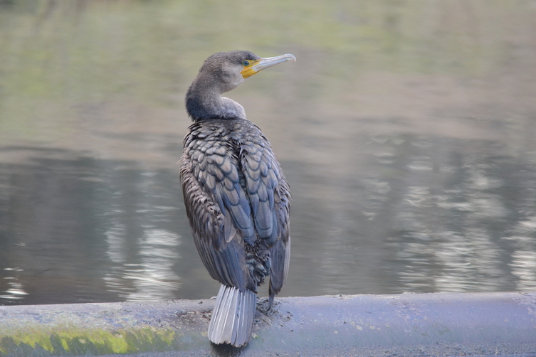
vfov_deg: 1.7
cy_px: 172
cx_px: 265
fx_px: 11866
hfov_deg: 2.6
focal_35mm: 797
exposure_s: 1/100
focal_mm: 500
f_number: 7.1
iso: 800
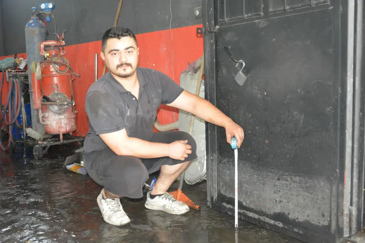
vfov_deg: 34.2
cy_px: 122
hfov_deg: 49.6
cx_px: 182
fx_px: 395
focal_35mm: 39
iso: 3200
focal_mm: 26
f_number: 4
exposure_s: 1/60
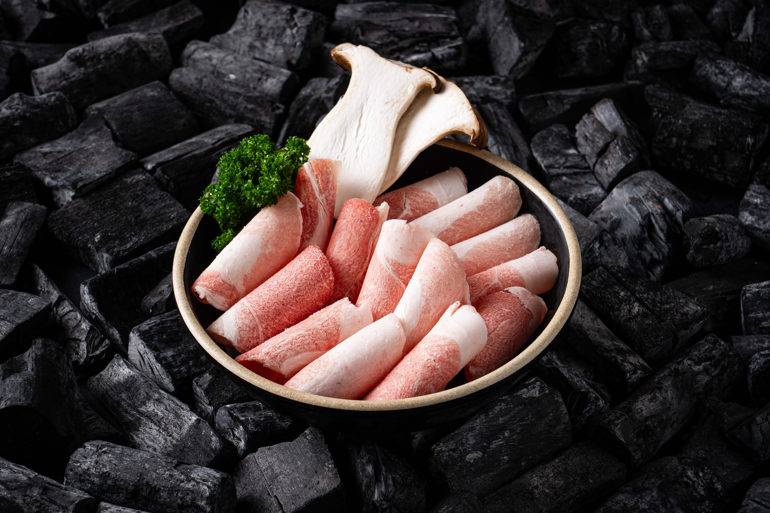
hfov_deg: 19.5
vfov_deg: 13.0
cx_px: 385
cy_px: 256
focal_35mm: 105
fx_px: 2246
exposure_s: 1/125
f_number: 11
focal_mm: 105
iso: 250
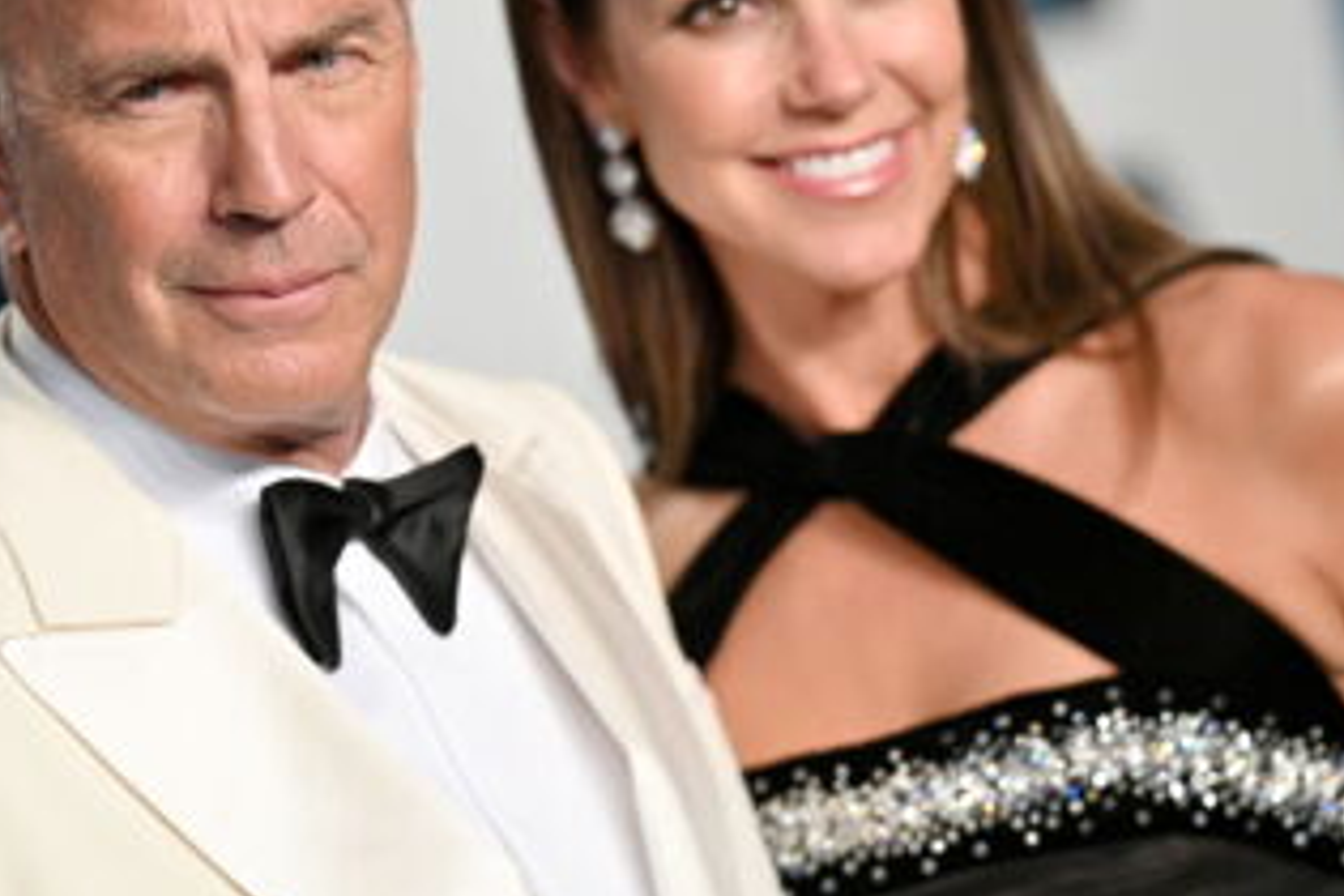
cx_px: 572
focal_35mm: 350
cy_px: 299
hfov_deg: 5.9
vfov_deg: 3.9
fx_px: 13066
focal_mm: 230
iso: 2000
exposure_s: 1/1600
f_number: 3.2
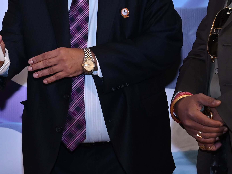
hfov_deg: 11.3
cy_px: 43
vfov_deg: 8.7
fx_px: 1146
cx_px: -58
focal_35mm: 171
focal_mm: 48
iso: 1600
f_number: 5.6
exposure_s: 1/125
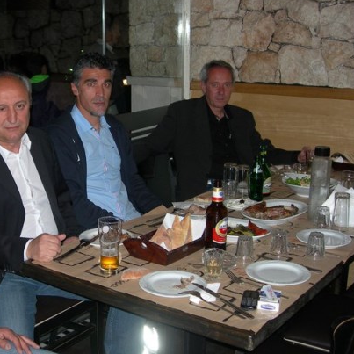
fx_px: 636
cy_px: 164
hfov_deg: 30.7
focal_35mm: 55
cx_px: 98
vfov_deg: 31.1
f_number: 2.8
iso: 66
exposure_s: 1/60.1
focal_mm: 7.8
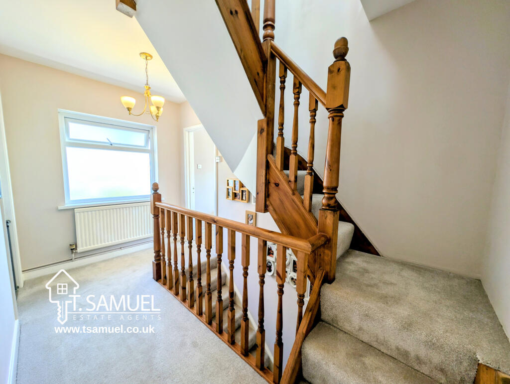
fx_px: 177
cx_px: 255
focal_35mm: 12
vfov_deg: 94.6
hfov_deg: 110.5
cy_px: 192
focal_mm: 2.23
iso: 44
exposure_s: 1/117
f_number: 1.95
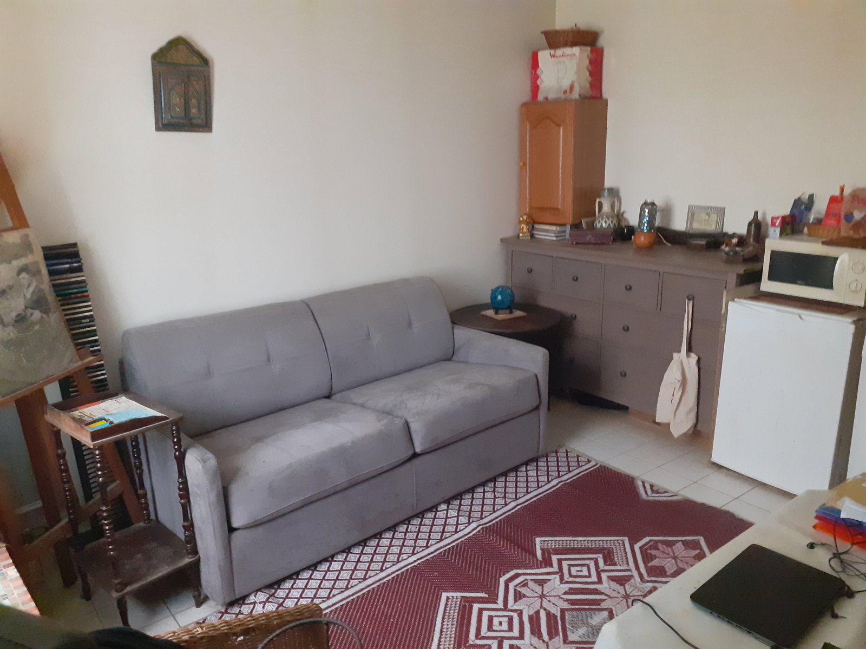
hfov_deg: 65.3
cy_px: 324
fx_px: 675
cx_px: 433
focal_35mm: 27
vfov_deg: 51.4
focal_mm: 3.6
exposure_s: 1/25
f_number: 1.9
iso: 500
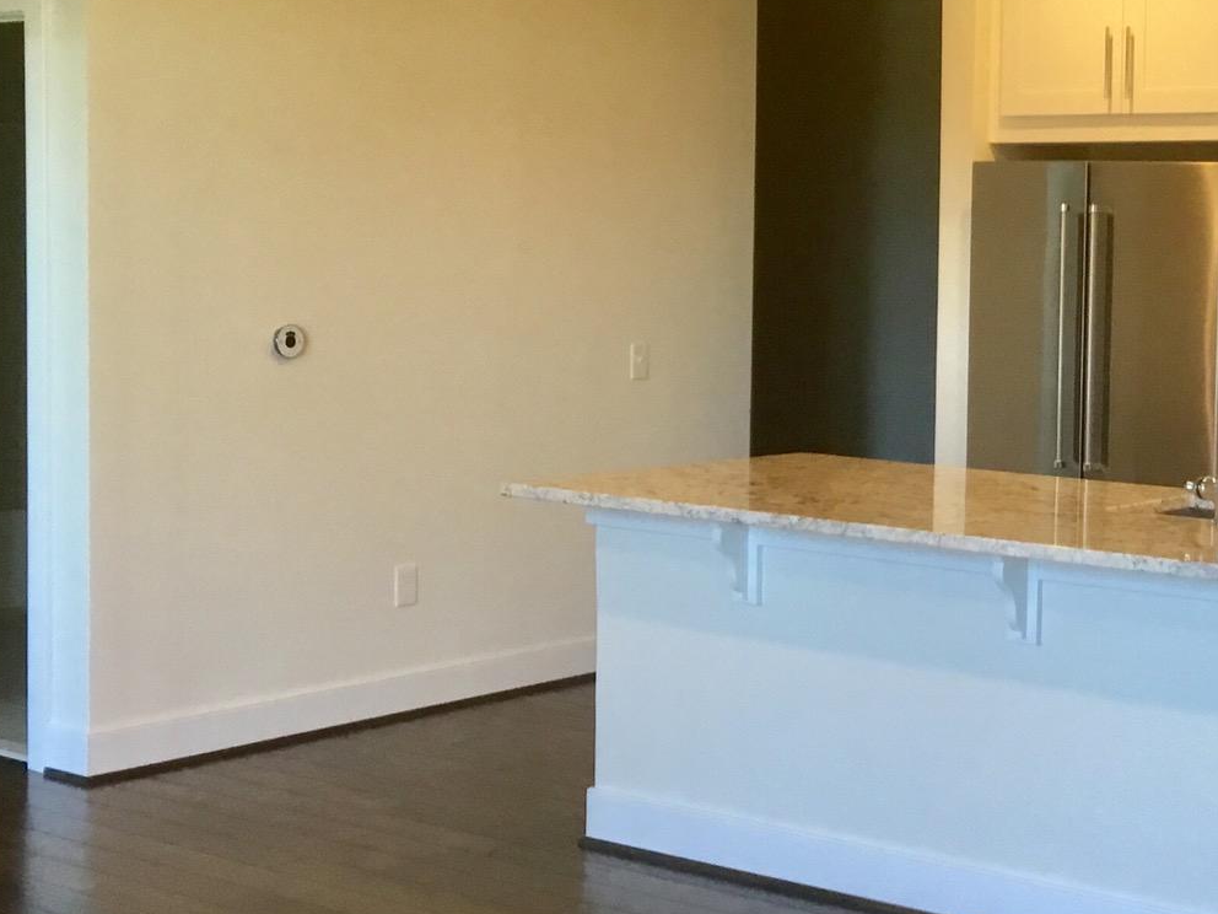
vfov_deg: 22.9
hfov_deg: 29.3
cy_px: 375
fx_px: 2252
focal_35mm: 64
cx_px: 1044
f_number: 2.4
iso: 50
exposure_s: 1/30
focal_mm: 3.3
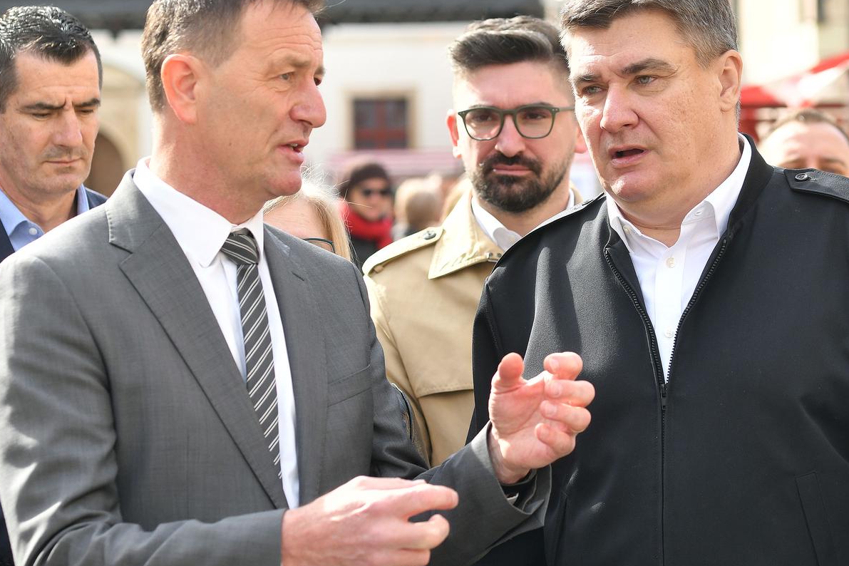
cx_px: 458
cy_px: 272
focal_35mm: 94
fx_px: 2217
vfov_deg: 14.6
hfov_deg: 21.7
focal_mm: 70
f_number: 5.6
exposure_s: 1/800
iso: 320
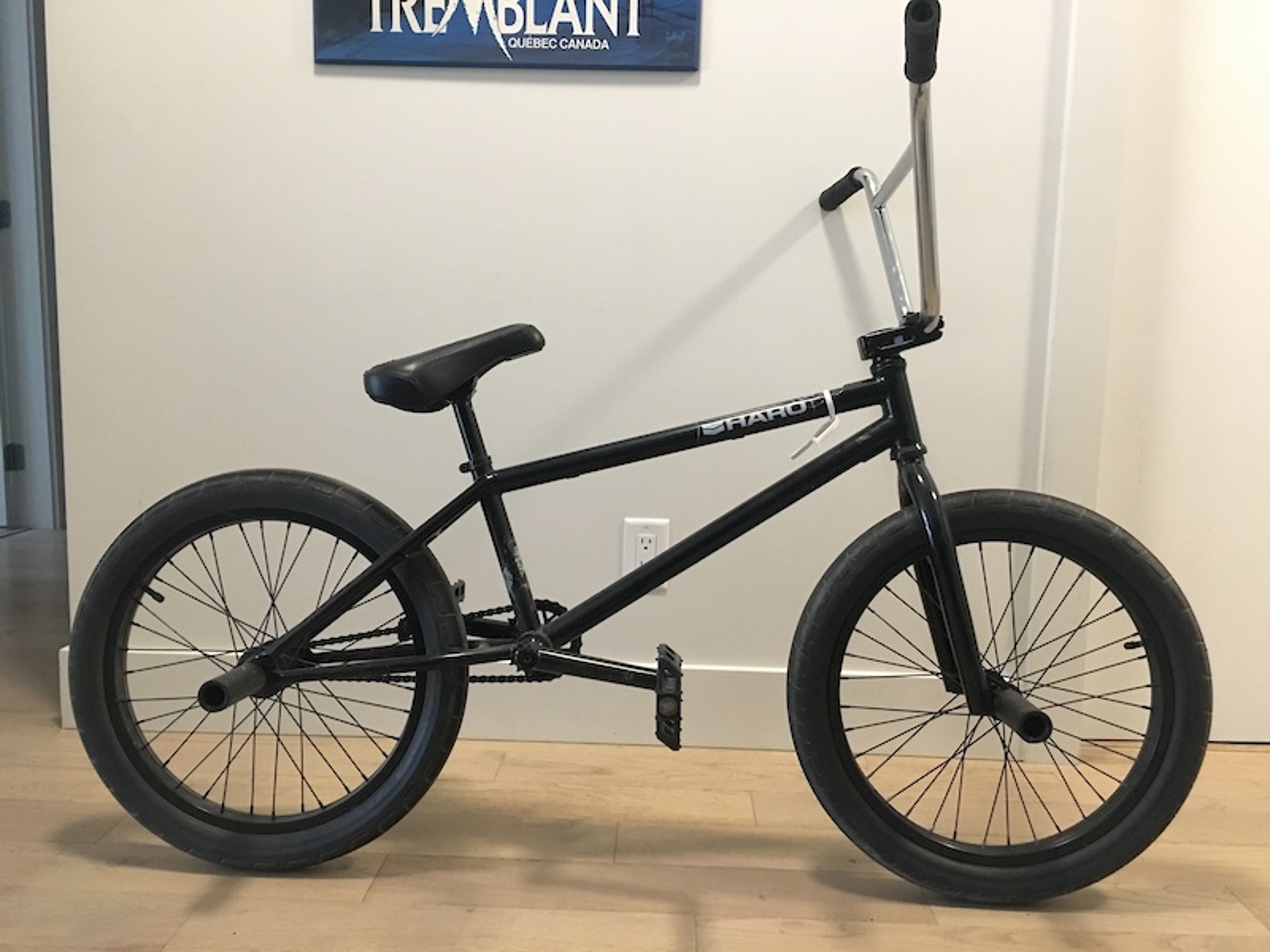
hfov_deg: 61.7
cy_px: 476
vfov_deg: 48.2
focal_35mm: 29
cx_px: 635
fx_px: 1064
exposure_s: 1/15
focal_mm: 4.15
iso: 320
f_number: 2.2
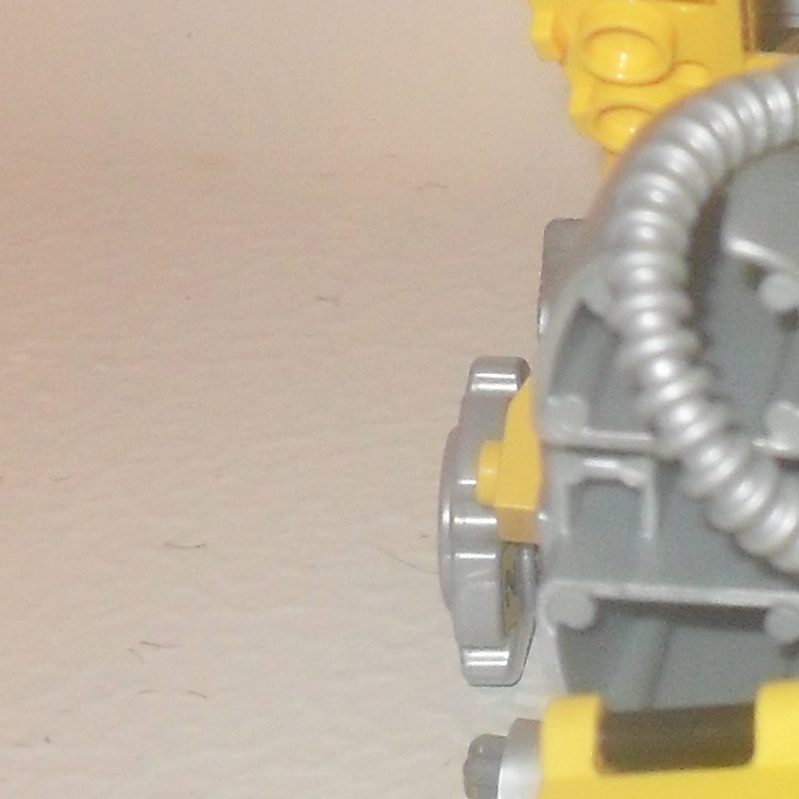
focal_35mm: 160
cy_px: 83
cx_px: 1209
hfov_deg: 10.5
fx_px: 4178
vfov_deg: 10.9
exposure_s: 1/45
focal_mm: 6.2
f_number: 2.8
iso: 200
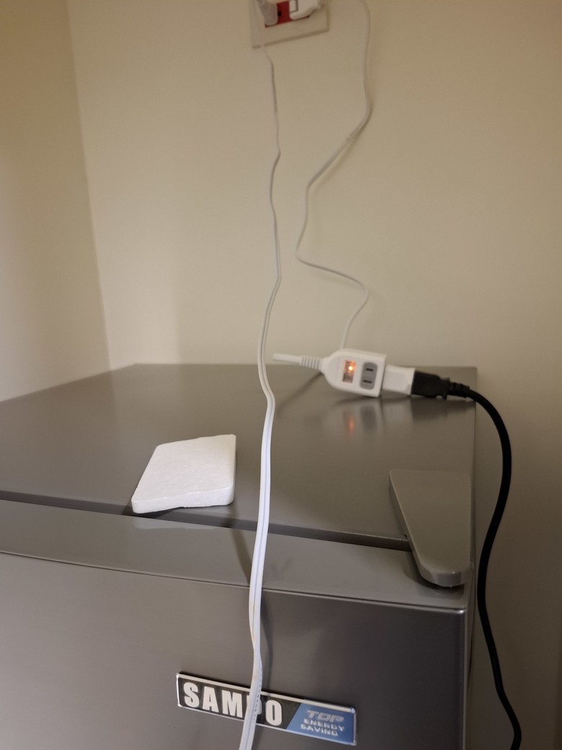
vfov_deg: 73.9
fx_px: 498
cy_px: 375
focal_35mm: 23
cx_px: 281
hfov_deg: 58.9
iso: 250
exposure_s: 1/30
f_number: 1.8
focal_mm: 5.54
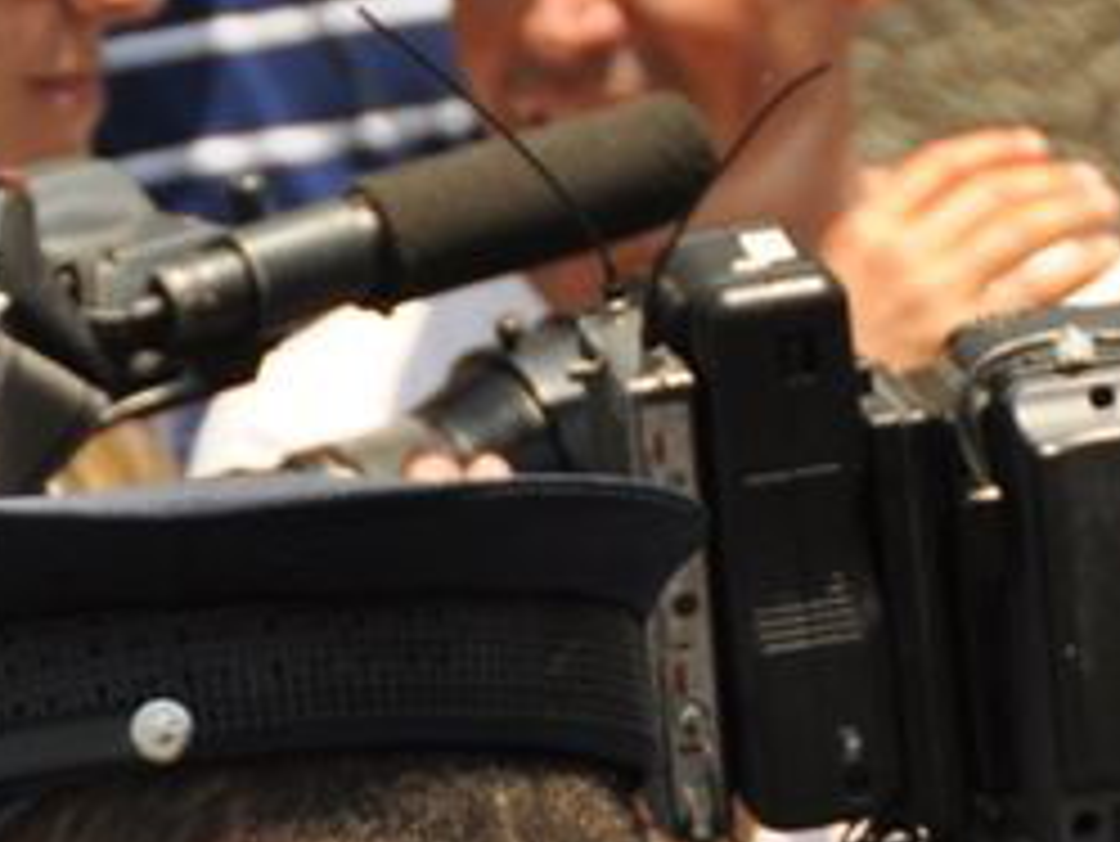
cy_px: 1310
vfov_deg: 1.7
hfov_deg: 2.2
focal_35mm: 888
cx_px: -463
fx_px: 28745
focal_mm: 150
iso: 400
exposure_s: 1/1600
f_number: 5.6
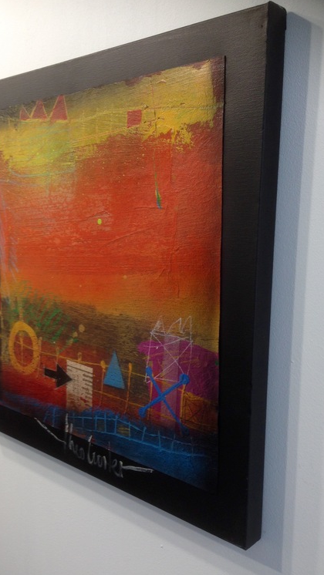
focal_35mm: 37
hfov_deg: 31.9
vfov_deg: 54.0
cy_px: 287
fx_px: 565
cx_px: 129
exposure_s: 1/20
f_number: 2.4
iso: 50
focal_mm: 4.12
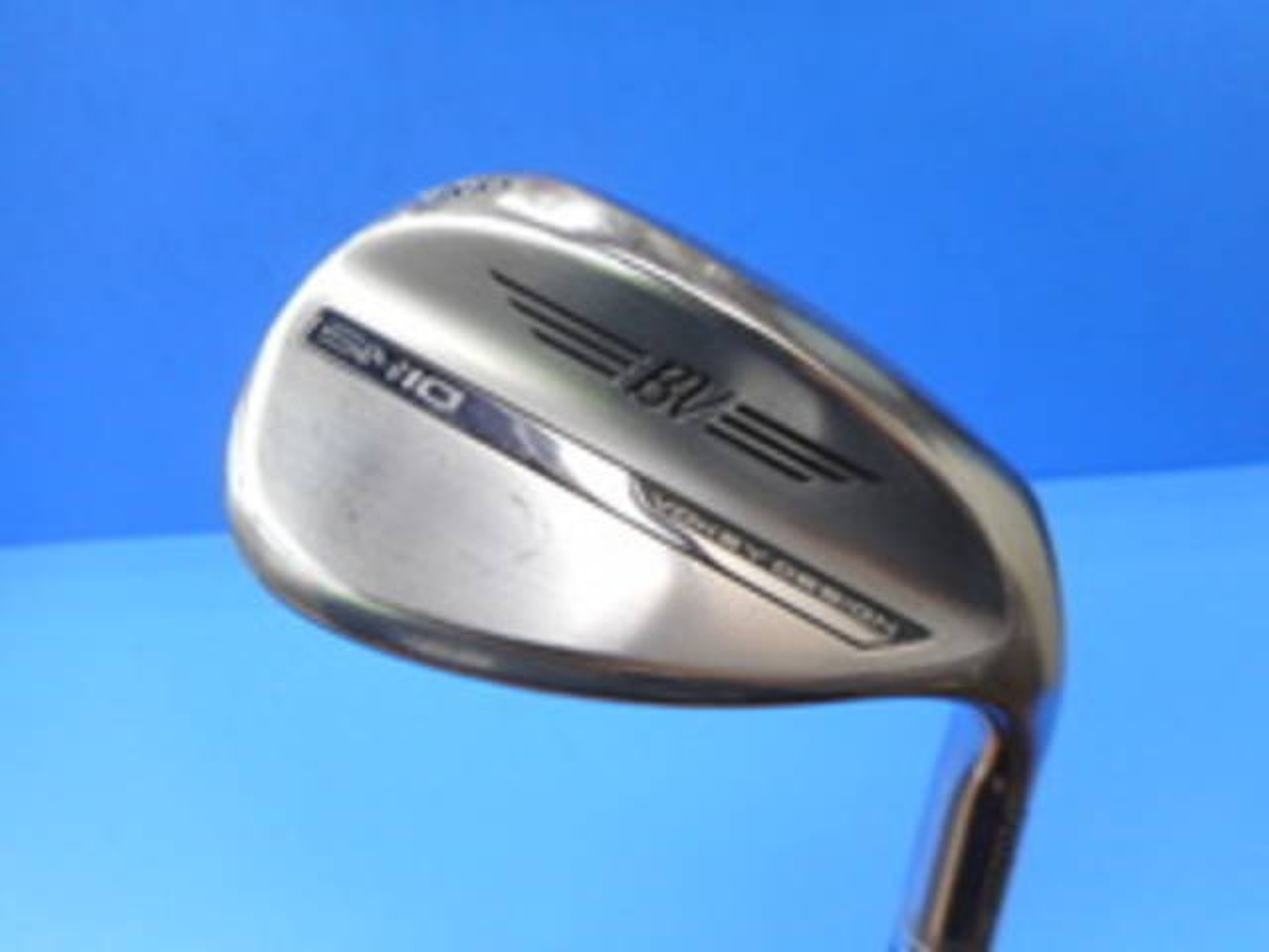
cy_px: 476
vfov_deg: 54.9
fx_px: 916
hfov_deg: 69.4
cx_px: 634
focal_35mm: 25
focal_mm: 4.5
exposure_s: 1/30
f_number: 3.7
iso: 125
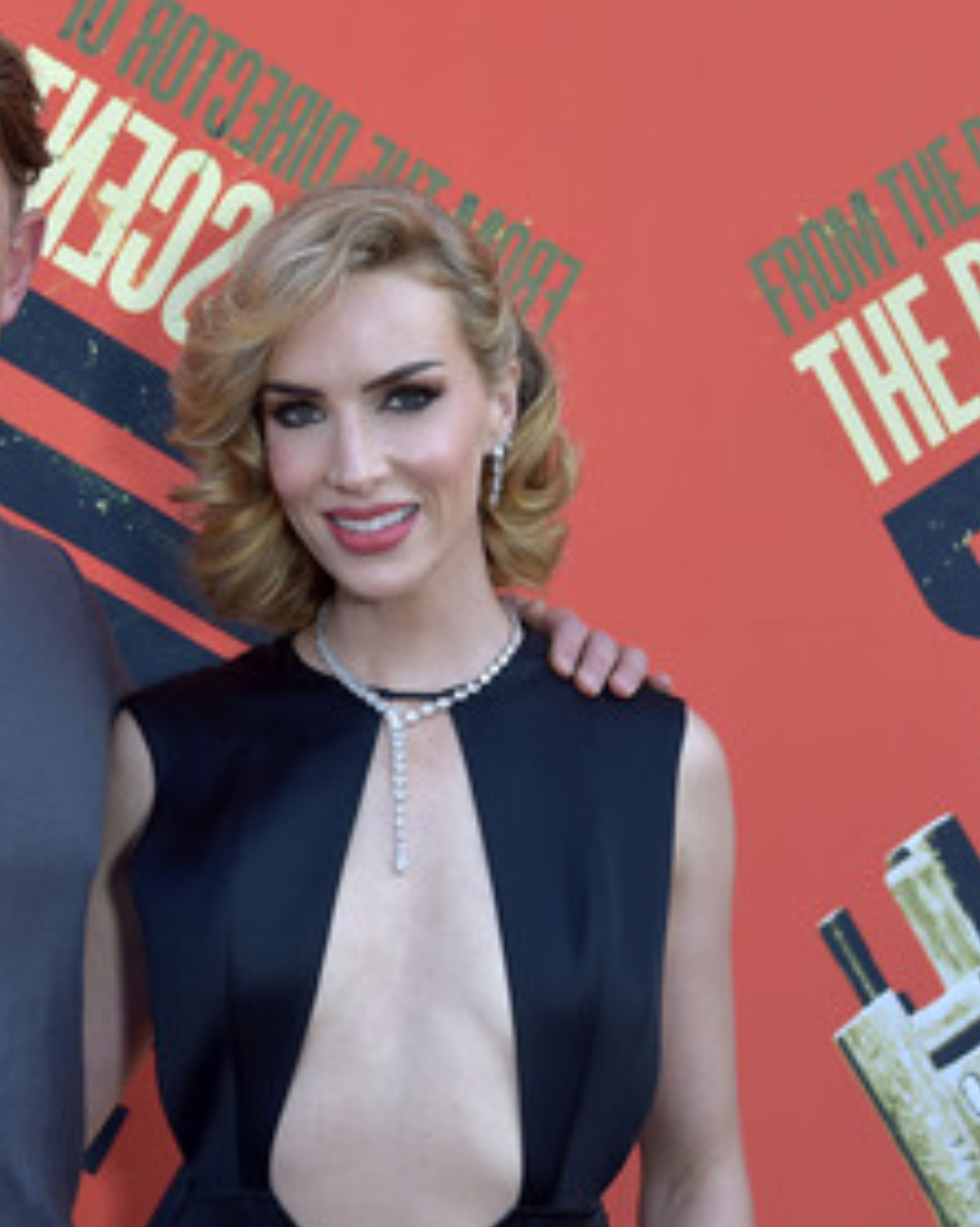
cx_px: 119
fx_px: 2758
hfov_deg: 19.8
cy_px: 605
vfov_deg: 25.1
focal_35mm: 76
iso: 250
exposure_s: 1/250
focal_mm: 50
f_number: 6.3
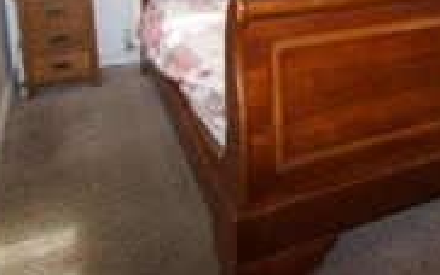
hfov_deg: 46.8
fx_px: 480
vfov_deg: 28.1
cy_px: -52
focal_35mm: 40
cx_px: 348
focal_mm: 10
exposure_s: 1/60
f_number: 4
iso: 125
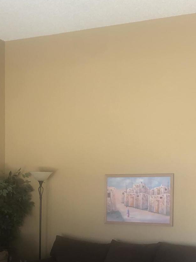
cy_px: 228
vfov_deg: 27.7
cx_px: 79
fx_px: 513
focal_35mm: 68
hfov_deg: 21.6
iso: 32
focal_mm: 4
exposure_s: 1/14
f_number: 1.8
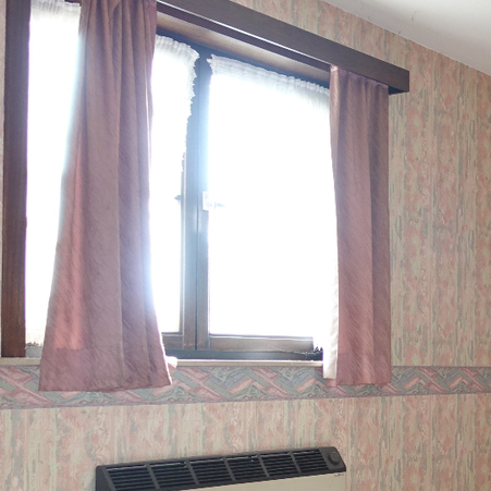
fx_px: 979
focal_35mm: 61
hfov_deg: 25.4
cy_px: 354
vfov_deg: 27.8
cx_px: 584
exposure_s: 1/30
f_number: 1.8
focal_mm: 8.8
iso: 250
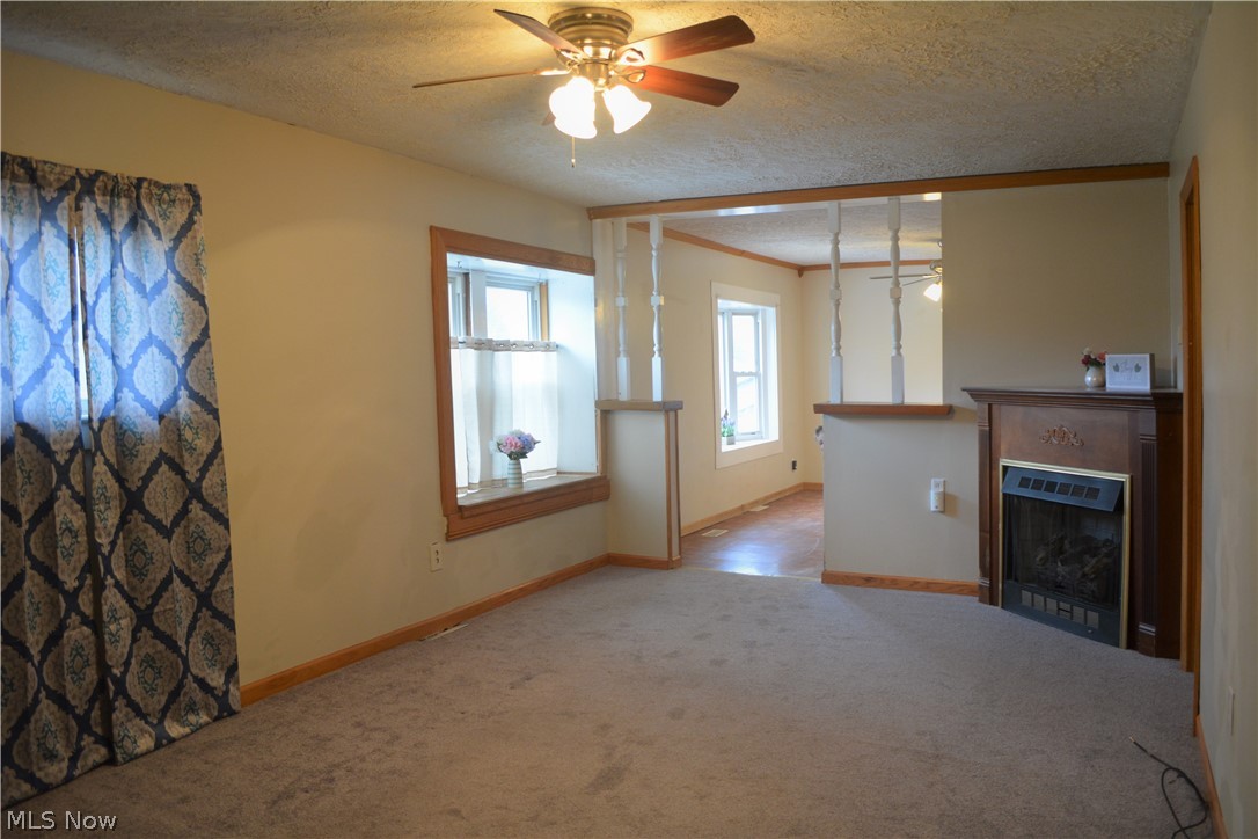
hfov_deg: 67.4
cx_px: 629
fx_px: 943
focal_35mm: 27
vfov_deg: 47.9
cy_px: 420
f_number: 3.5
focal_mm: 18
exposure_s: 1/45
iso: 800
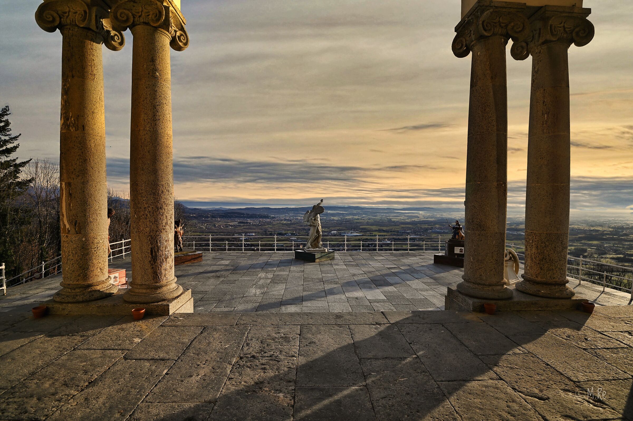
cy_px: 210
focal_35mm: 17
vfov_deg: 70.4
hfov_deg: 93.3
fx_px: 299
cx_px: 316
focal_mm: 17
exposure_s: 1/1600
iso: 100
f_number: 2.8
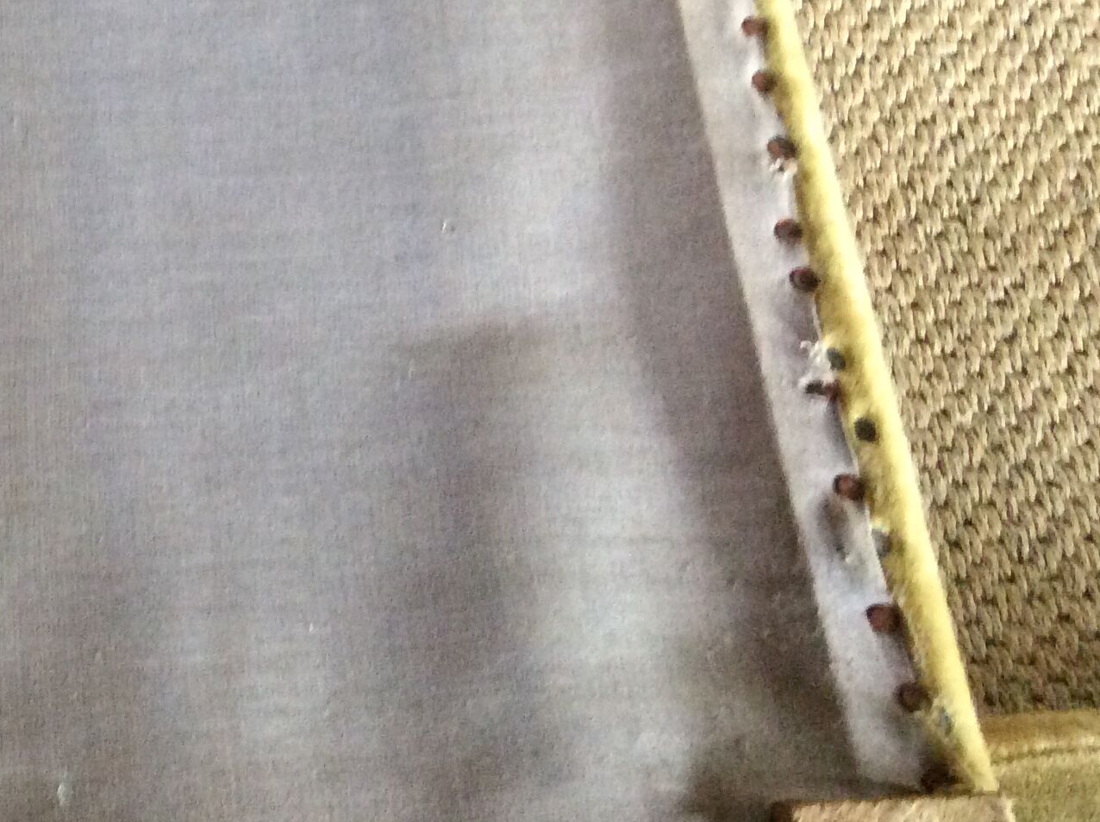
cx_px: -7
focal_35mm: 65
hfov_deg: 28.0
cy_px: 241
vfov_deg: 22.4
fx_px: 2062
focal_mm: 3.3
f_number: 2.4
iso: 250
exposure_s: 1/25
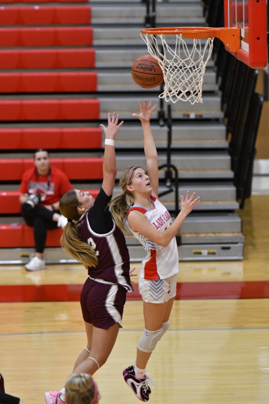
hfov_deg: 6.8
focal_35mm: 202
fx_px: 2271
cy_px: 202
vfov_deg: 10.2
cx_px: 134
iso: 5000
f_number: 2.8
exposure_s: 1/1250
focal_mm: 135
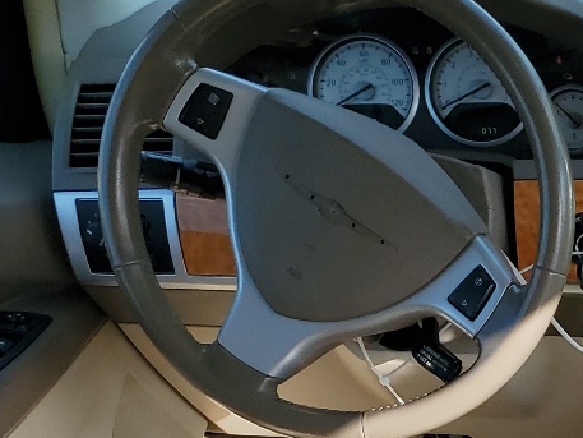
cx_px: 884
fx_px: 1533
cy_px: 706
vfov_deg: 14.8
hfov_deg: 18.9
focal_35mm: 91
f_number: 1.5
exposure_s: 1/1250
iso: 50
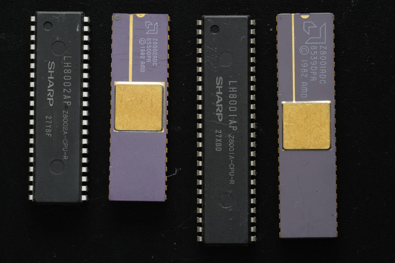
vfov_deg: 4.6
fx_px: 3292
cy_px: 132
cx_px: 198
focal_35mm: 300
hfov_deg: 6.9
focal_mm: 200
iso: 200
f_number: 16
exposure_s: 1/1.25
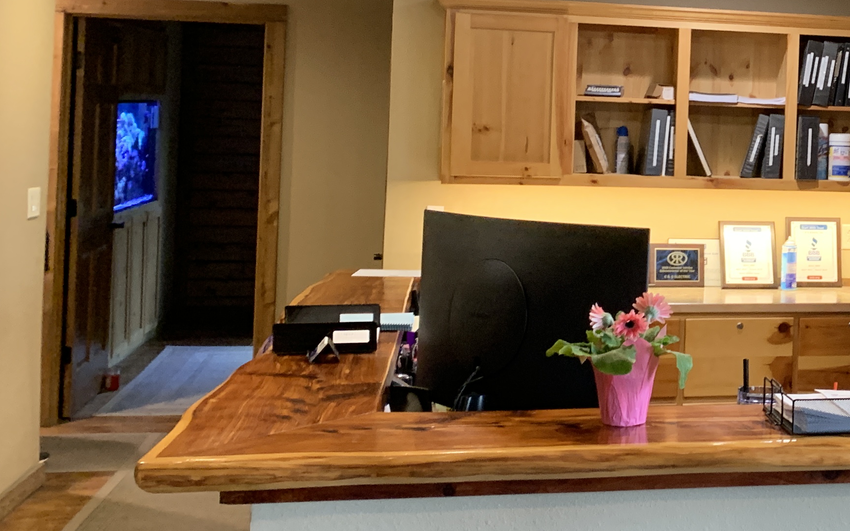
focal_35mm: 64
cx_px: 863
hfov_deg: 29.7
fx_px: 1483
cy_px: 123
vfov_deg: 20.1
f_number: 1.8
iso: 320
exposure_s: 1/60
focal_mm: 4.25
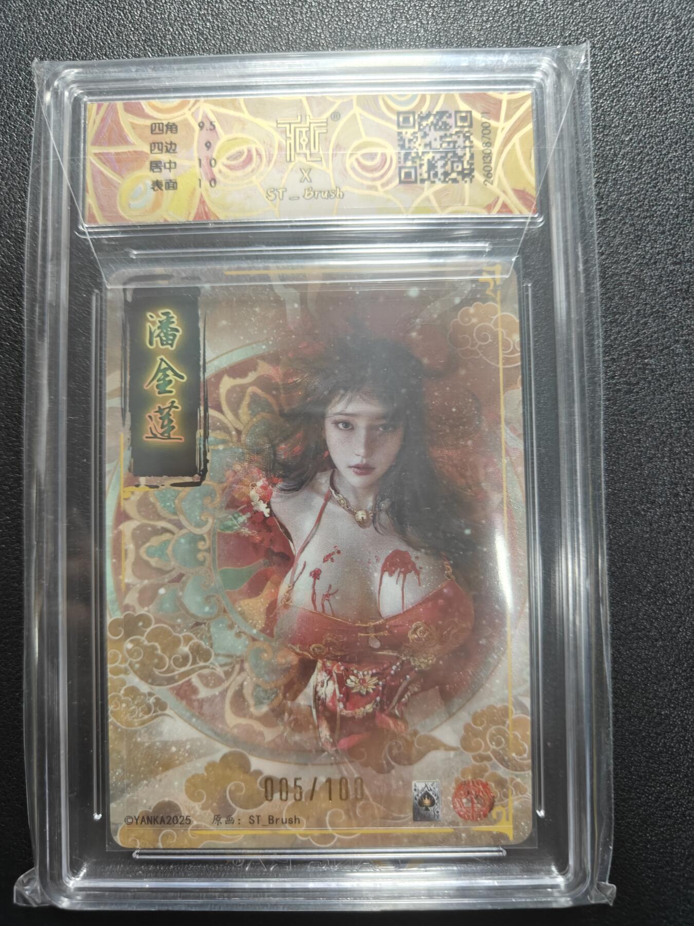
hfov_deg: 56.8
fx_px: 642
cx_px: 347
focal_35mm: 24
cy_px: 463
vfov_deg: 71.6
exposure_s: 1/50
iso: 160
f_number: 1.8
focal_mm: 5.59
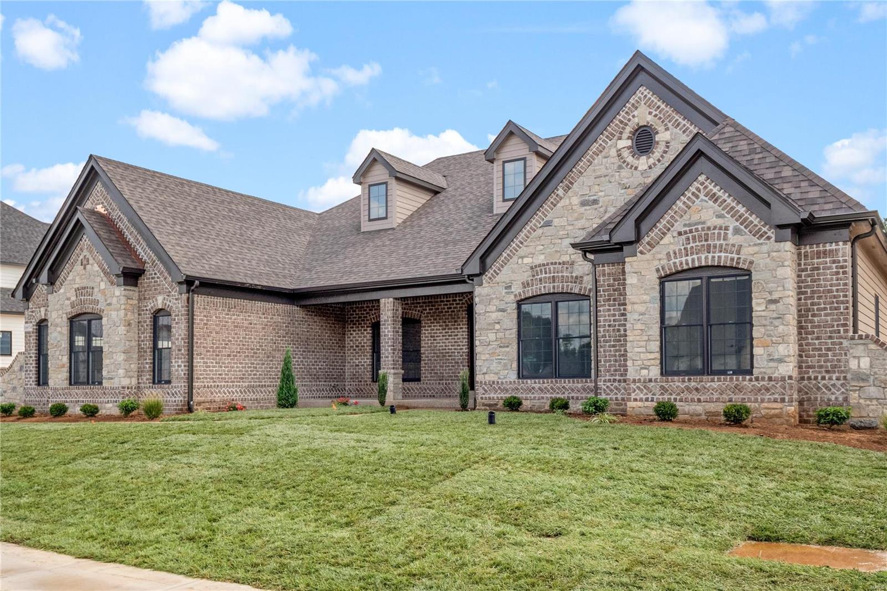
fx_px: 788
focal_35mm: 32
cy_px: 296
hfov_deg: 58.7
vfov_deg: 41.1
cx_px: 444
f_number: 8
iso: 400
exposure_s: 1/250
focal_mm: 16
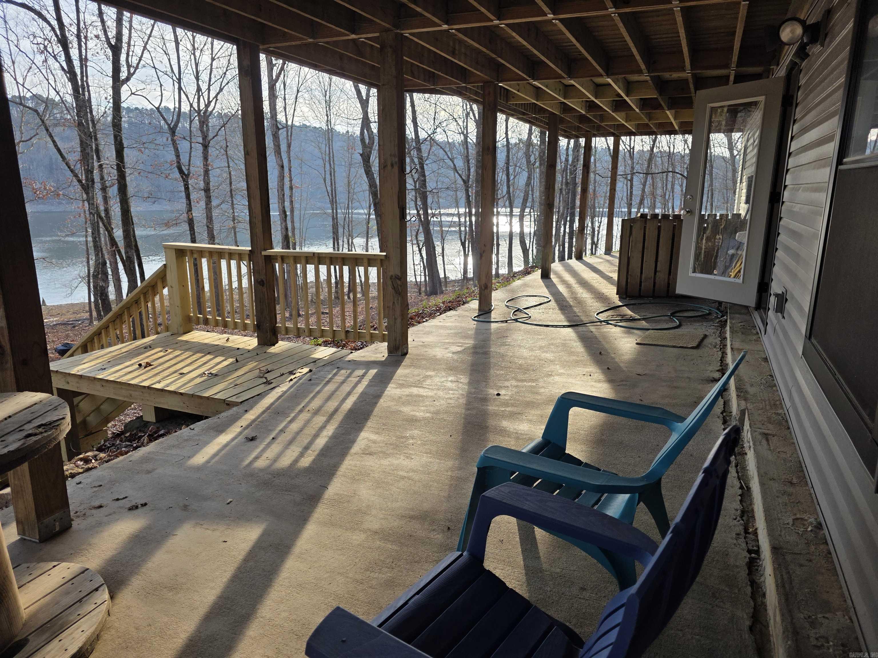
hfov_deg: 73.9
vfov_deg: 58.9
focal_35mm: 23
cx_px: 439
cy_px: 329
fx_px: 583
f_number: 1.7
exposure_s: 1/2277
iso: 80
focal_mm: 6.3
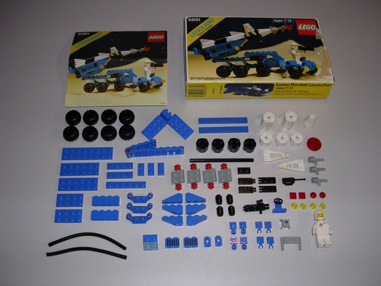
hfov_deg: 49.0
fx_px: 418
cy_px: 143
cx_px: 190
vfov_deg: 37.7
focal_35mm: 38
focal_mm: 5.8
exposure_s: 1/60.1
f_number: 2.8
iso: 50
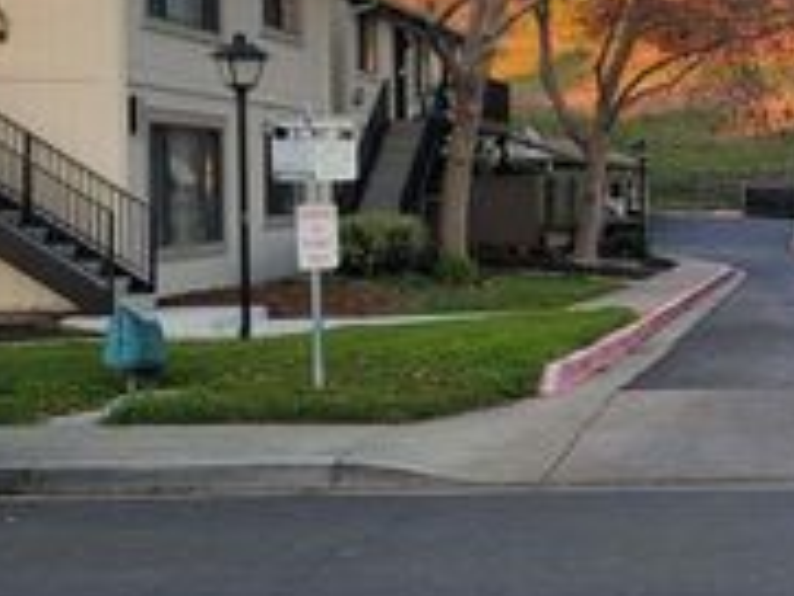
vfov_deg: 21.2
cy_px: 186
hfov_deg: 24.5
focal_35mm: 69
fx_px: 1584
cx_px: 1040
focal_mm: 7
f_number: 1.8
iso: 32
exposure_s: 1/120
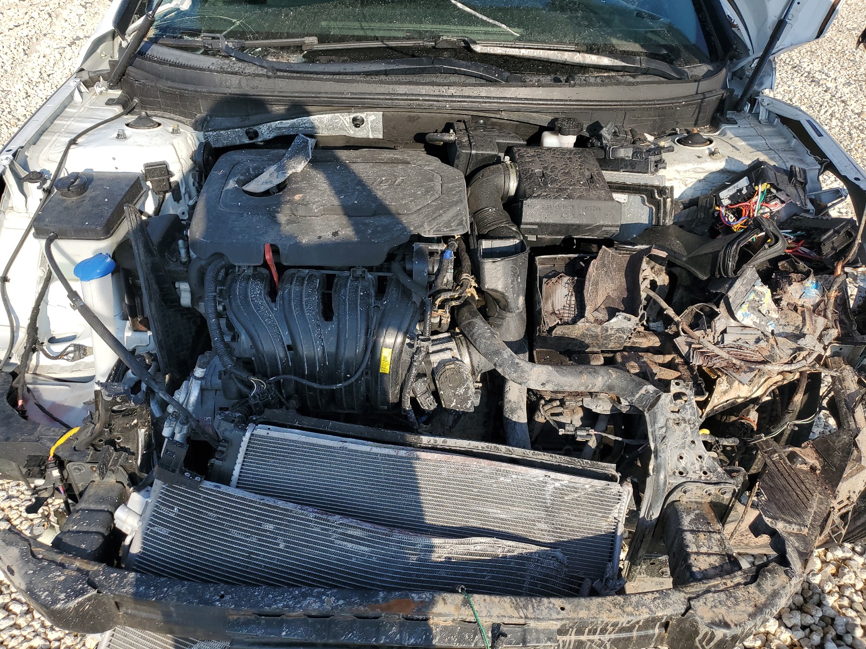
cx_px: 433
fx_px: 650
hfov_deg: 67.3
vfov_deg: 53.1
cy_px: 324
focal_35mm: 26
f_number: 1.5
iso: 50
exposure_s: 1/2000
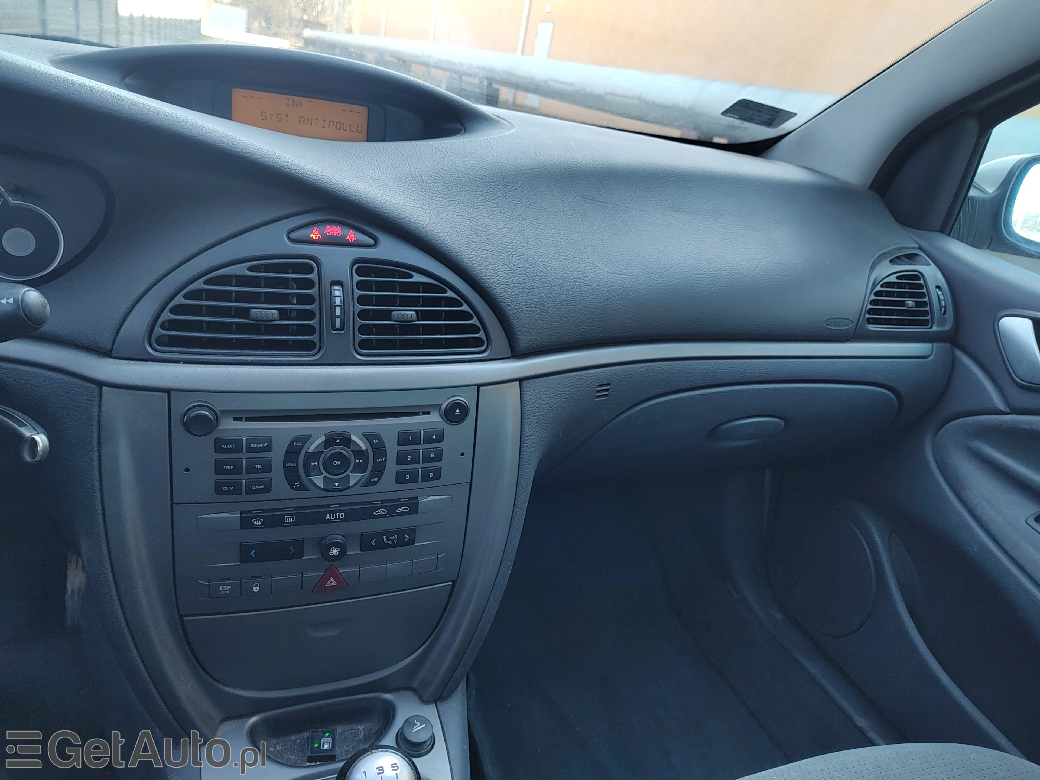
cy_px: 390
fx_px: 691
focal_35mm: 23
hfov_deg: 73.9
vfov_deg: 58.9
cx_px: 520
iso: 127
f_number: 1.8
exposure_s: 1/100
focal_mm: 5.56
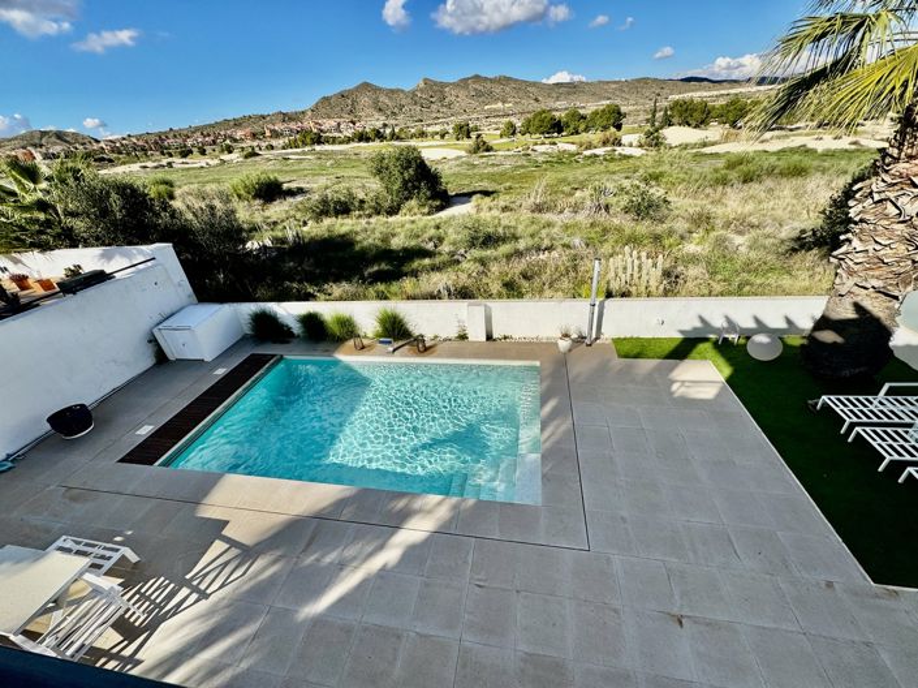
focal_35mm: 14
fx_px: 371
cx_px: 459
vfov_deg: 85.6
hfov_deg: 102.1
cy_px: 344
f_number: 2.2
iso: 50
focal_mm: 2.22
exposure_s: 1/2674
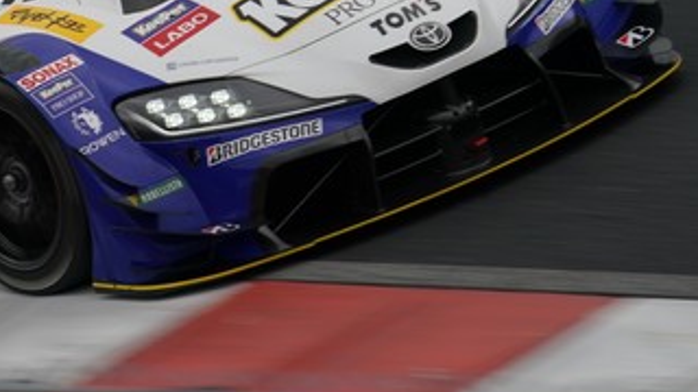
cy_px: -107
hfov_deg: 2.2
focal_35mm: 960
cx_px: -26
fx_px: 17768
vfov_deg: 1.3
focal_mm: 407
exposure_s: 1/250
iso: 320
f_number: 10
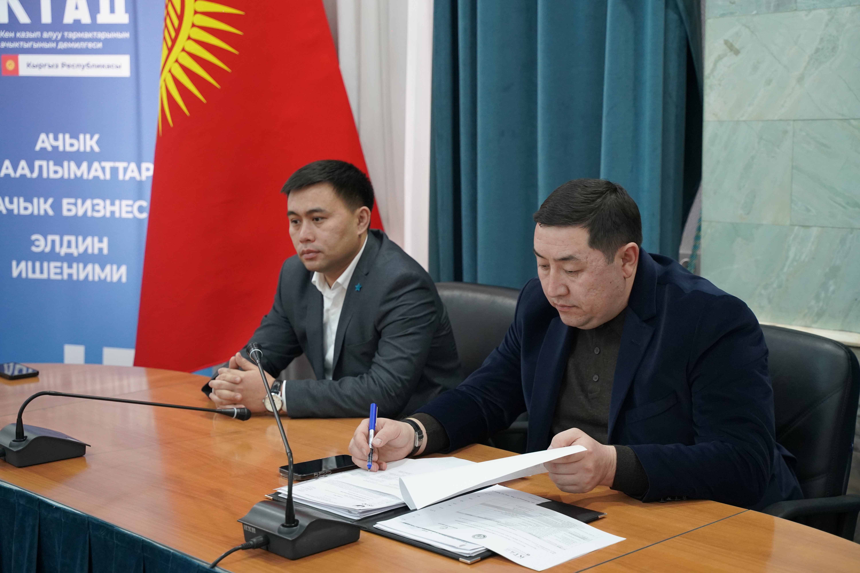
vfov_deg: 24.2
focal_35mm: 56
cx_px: 430
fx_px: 1338
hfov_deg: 35.6
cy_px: 286
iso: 4000
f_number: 4
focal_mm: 56
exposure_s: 1/160
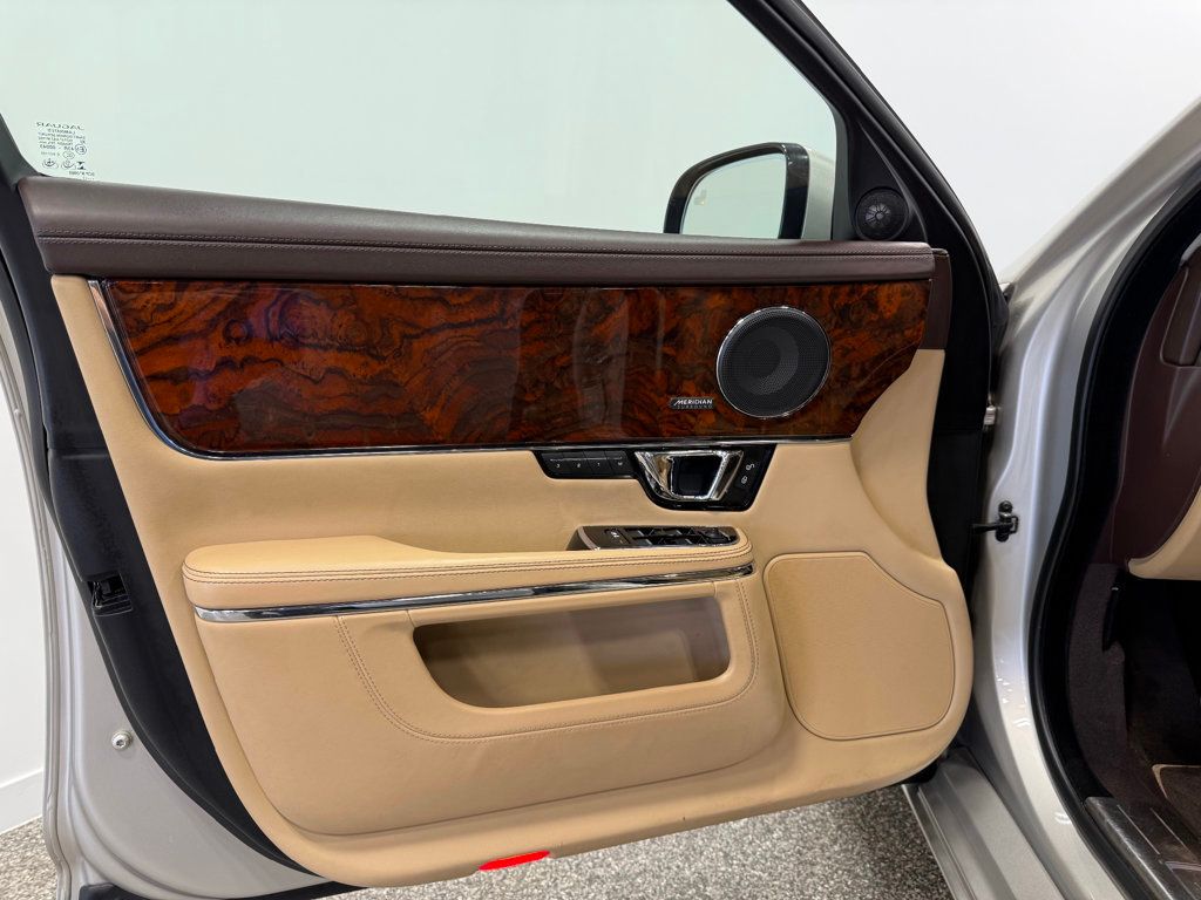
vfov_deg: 56.8
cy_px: 450
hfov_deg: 71.6
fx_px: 833
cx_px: 600
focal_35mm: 24
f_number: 1.78
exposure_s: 1/120
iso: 64
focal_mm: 6.76
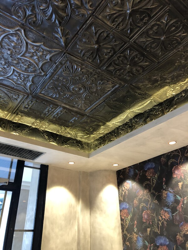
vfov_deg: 63.4
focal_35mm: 28
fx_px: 203
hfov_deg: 49.7
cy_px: 125
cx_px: 94
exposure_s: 1/17
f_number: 1.8
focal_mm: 3.99
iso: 100
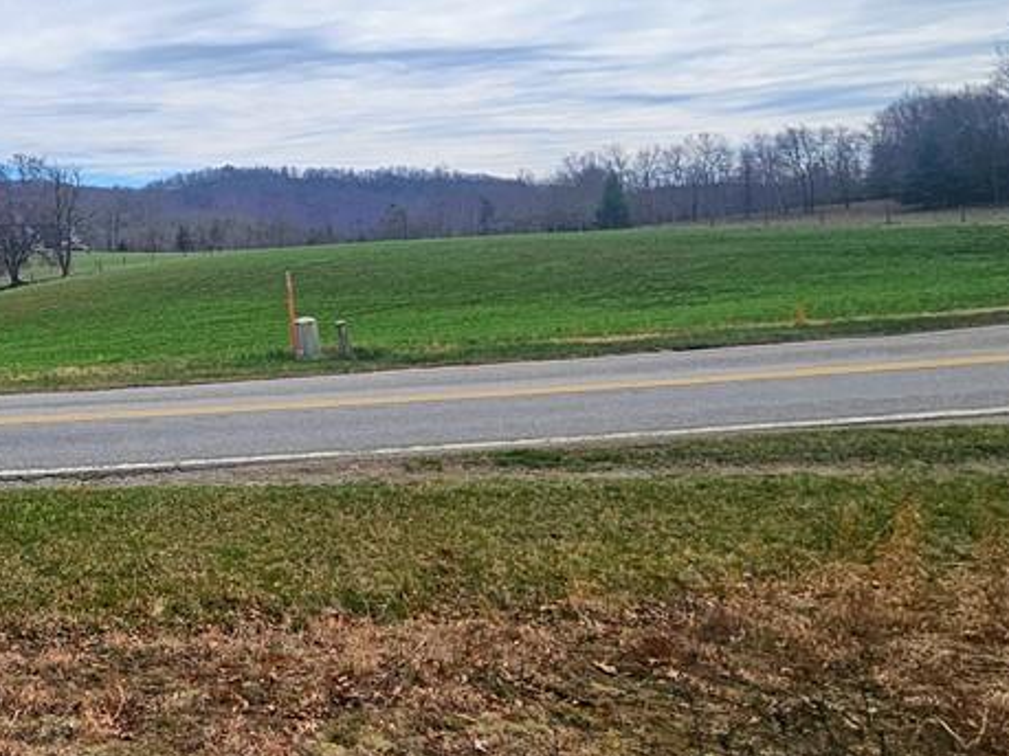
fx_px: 845
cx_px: -13
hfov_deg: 49.5
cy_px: 169
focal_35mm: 29
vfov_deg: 46.1
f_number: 2.2
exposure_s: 1/5523
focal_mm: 2.2
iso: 50
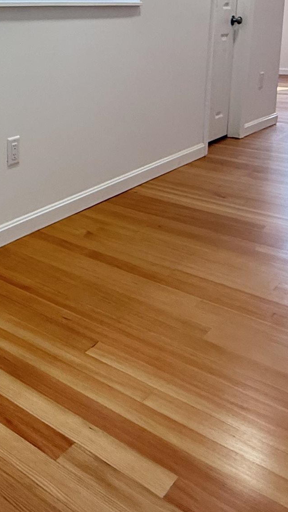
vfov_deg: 47.1
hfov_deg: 25.6
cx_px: -70
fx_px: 557
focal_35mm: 41
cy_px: 113
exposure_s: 1/99
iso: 320
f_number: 2.2
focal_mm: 2.22
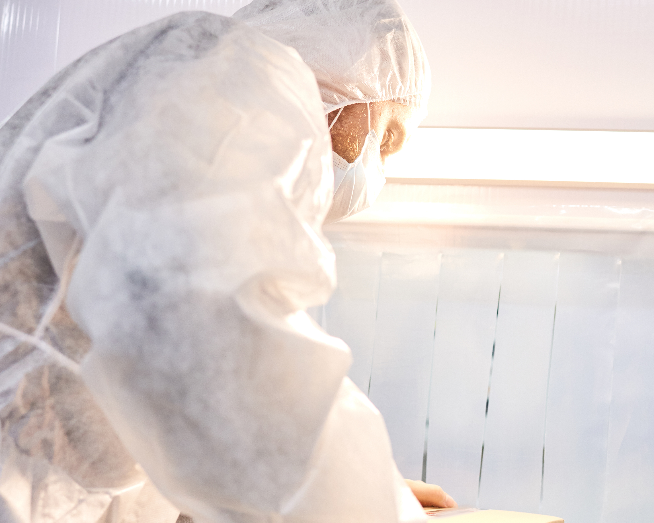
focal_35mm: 57
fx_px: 1103
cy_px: 374
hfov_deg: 32.1
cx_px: 522
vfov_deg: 26.4
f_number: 3.2
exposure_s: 1/160
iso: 800
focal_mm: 35
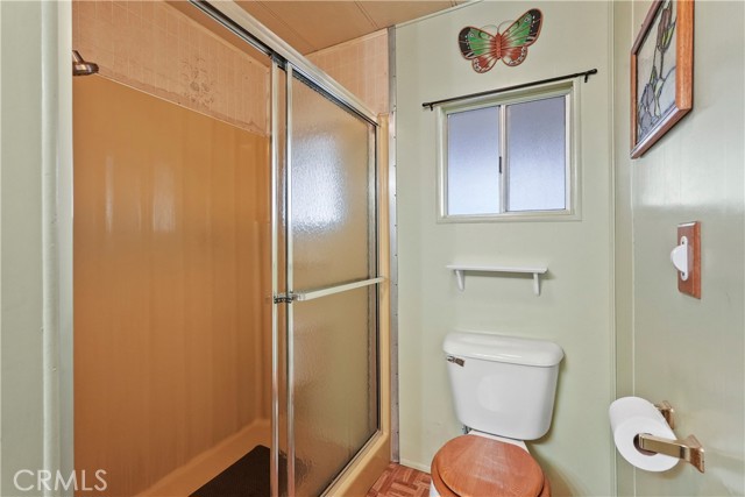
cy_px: 248
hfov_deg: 95.0
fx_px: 342
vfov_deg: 72.1
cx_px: 372
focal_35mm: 16
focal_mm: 16.5
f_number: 6.3
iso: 2500
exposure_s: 1/15
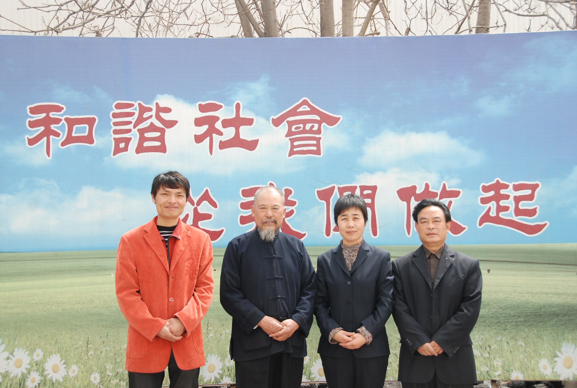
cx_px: 288
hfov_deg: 38.8
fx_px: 819
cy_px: 194
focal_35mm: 51
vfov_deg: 26.6
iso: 200
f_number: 7.1
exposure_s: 1/200
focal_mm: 34
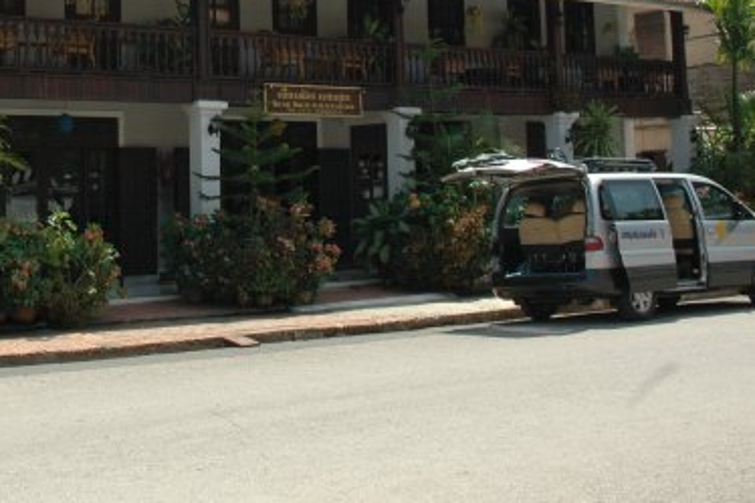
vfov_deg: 25.2
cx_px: 111
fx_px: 1090
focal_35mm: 52
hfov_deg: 36.4
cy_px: 51
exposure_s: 1/320
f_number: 9
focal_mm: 18
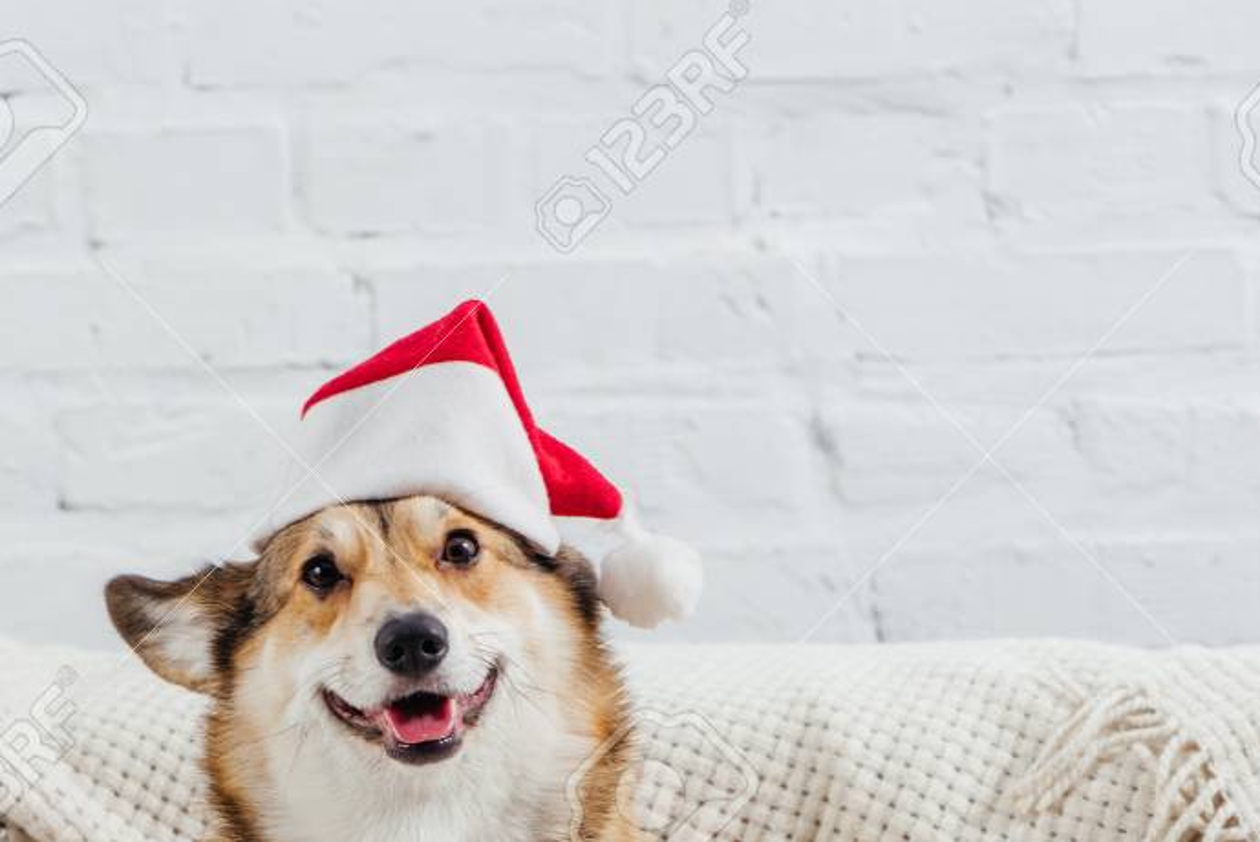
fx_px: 6933
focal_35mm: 198
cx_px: 311
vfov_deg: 6.9
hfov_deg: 10.4
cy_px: 731
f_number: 9
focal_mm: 105
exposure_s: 1/160
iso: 200
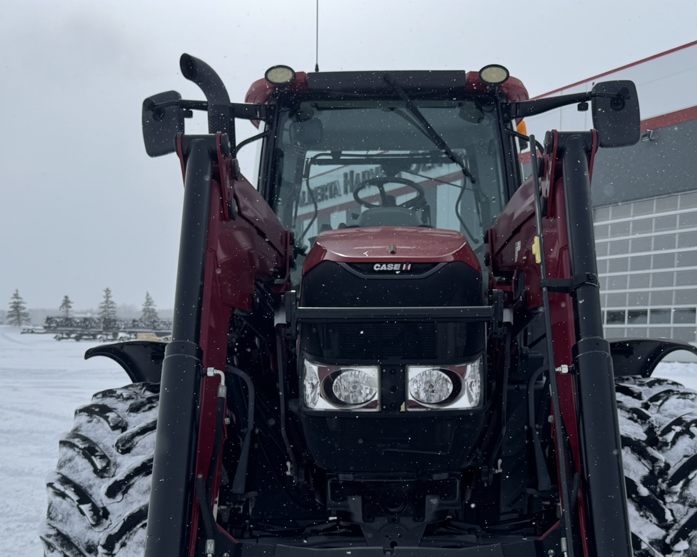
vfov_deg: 35.2
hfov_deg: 44.7
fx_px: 846
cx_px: 389
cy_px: 451
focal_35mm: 41
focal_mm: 6.76
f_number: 1.78
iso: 80
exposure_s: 1/7937
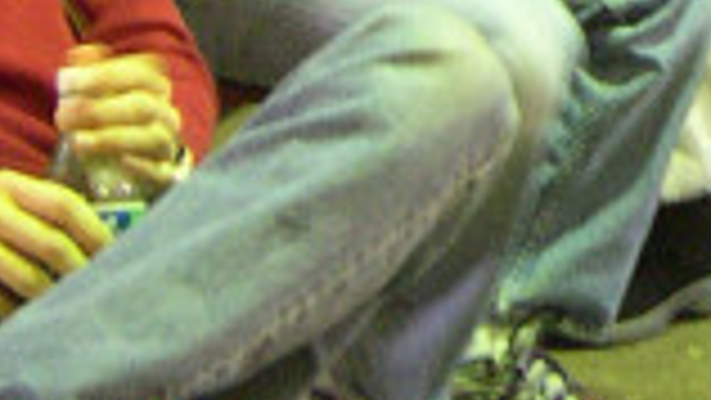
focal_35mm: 231
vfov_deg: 5.2
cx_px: 1174
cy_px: -234
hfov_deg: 9.0
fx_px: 4356
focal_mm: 9
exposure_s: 1/6
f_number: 2.9
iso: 400
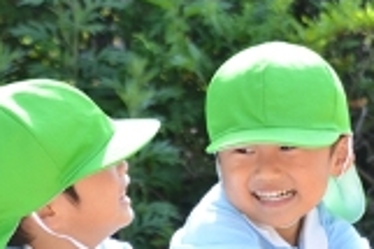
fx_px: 3282
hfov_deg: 6.5
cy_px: 250
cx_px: 244
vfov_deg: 4.3
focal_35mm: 316
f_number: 5.6
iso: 800
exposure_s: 1/640
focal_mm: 85
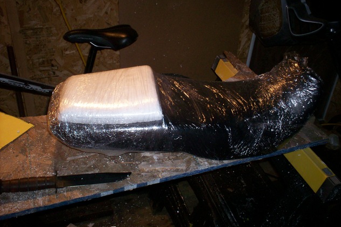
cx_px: 172
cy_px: 102
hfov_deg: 50.7
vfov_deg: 35.0
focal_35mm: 38
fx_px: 360
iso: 140
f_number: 4.5
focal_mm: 6
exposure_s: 1/60
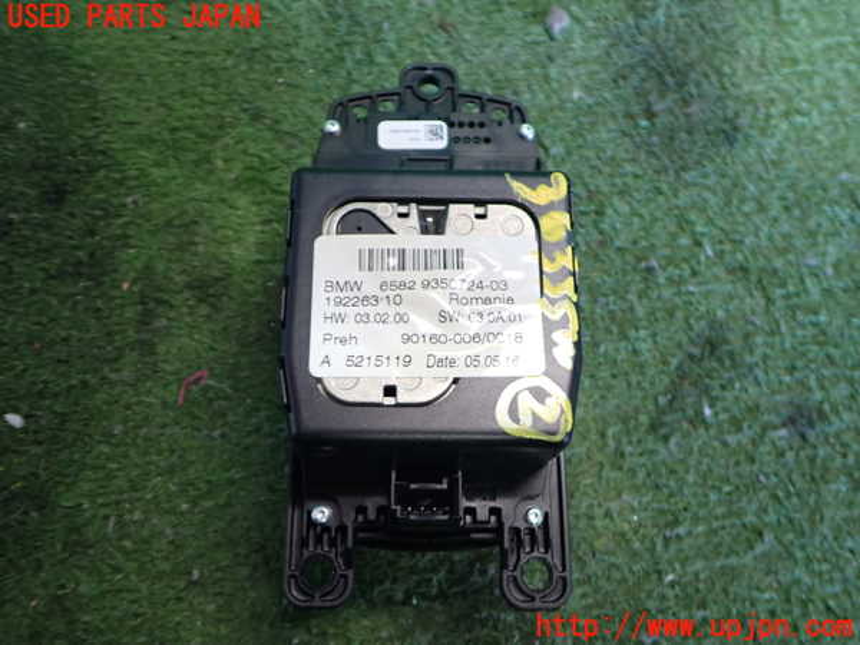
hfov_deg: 60.0
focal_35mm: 30
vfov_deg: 46.8
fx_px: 745
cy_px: 322
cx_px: 430
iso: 200
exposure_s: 1/30
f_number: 2.3
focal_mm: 5.4
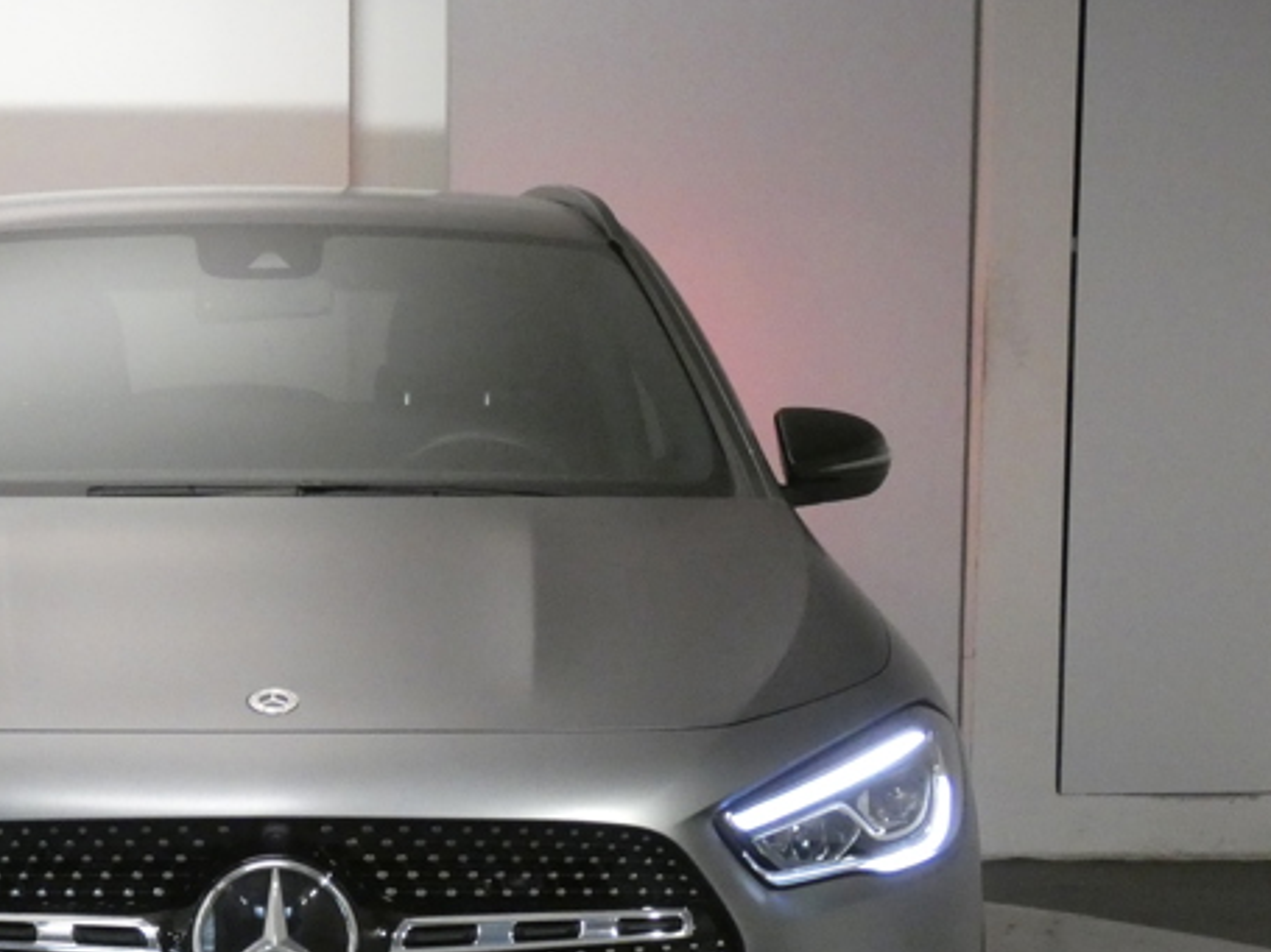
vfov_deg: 16.6
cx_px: 274
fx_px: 3230
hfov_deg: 22.0
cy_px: 804
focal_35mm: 88
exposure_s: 1/80
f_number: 3.9
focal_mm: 9
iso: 1250
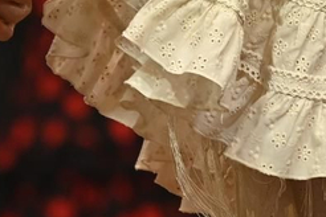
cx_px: 148
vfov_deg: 1.6
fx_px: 7642
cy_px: -157
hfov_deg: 2.4
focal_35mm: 844
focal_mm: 130
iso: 1000
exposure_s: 1/500
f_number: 4.5
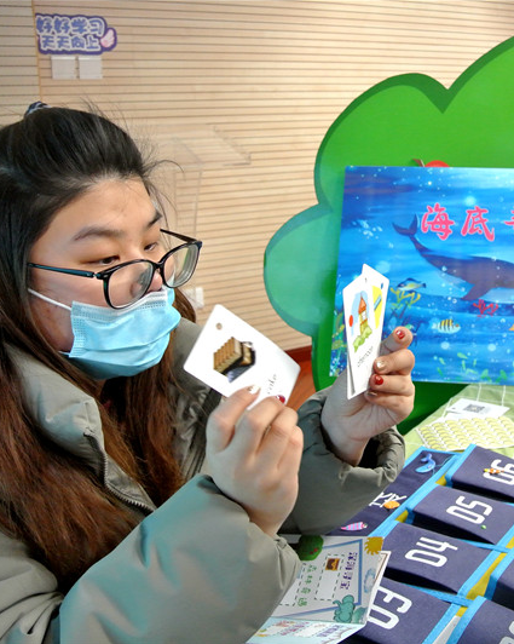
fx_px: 780
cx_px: 438
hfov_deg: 34.9
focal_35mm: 41
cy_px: 323
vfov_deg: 44.8
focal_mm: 11
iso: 800
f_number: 3.5
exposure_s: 1/100
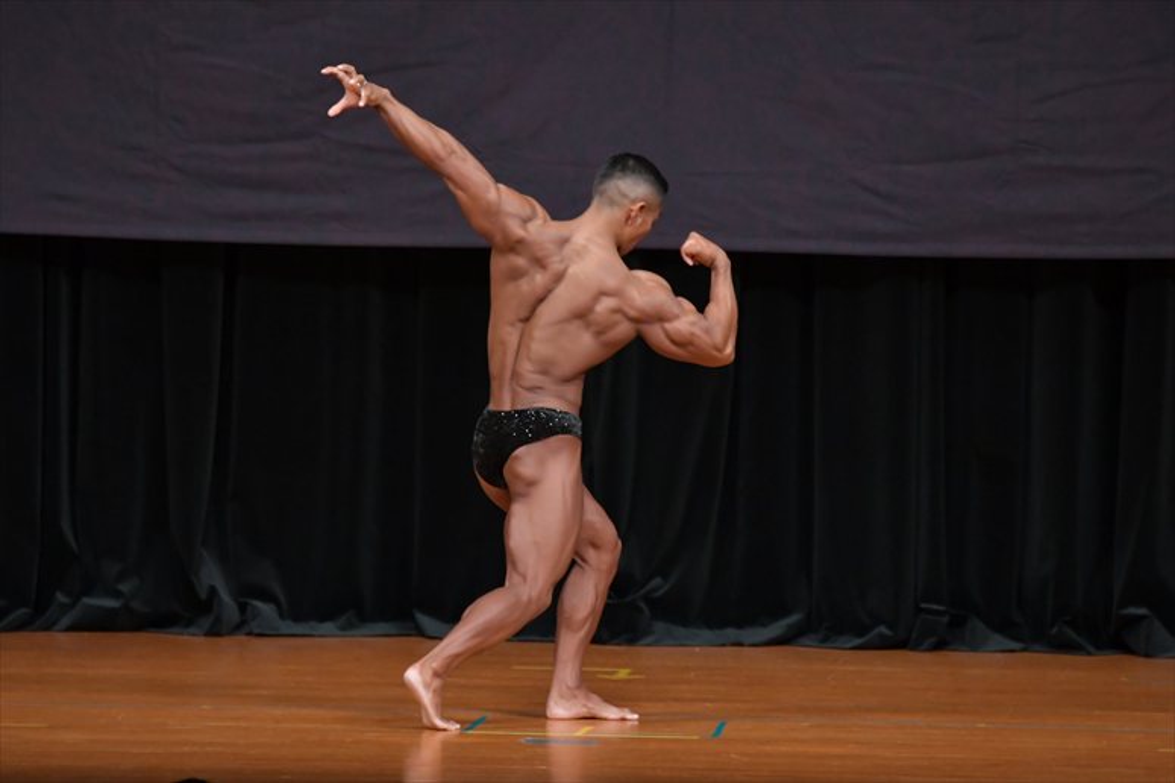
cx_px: 588
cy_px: 392
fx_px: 9298
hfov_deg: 7.2
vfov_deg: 4.8
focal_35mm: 285
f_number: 5.6
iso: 4000
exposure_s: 1/400
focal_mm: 190
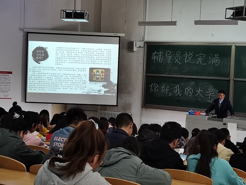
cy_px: 92
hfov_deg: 29.8
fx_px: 462
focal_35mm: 65
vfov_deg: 22.6
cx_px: 123
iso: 125
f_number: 1.8
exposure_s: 1/50
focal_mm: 5.58
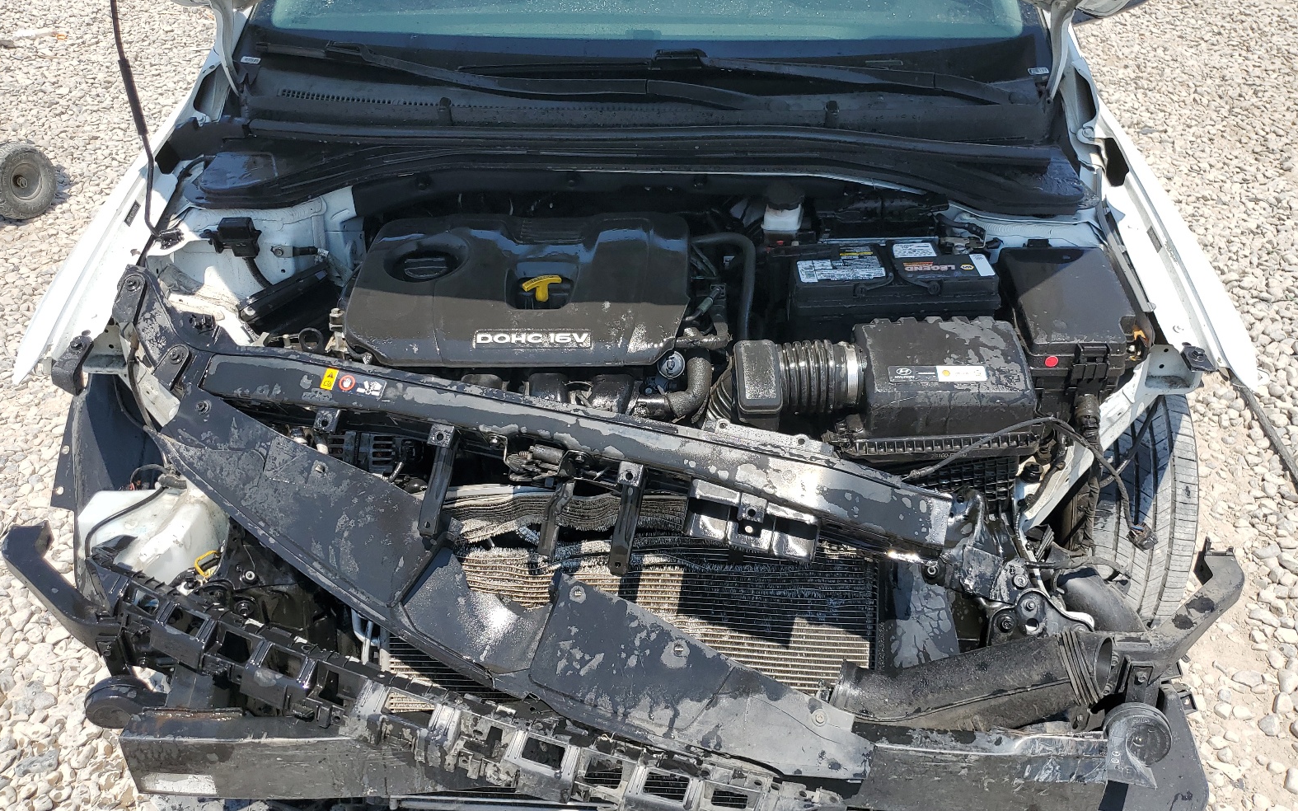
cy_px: 415
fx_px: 990
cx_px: 651
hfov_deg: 66.5
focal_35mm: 28
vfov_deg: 44.5
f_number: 1.5
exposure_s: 1/2500
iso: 50
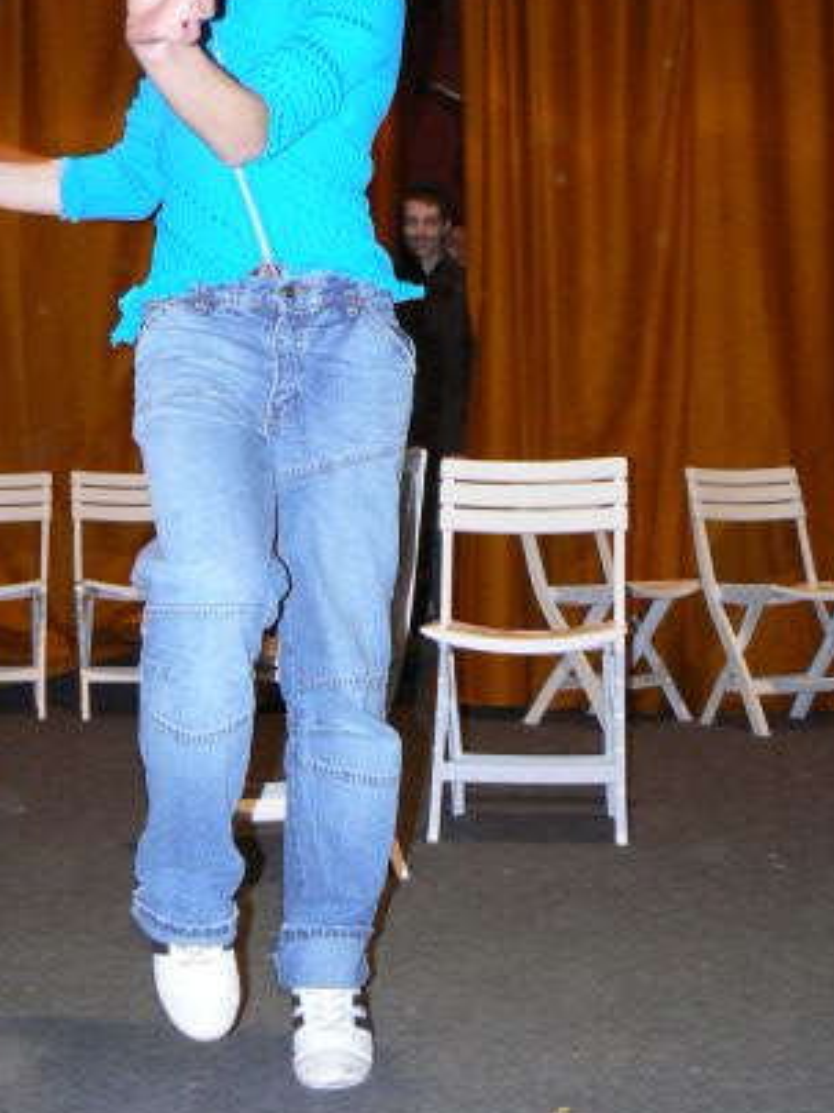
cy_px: 358
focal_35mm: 57
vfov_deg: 33.4
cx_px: 261
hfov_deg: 25.5
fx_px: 1831
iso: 200
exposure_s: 1/30
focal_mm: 6
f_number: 2.8
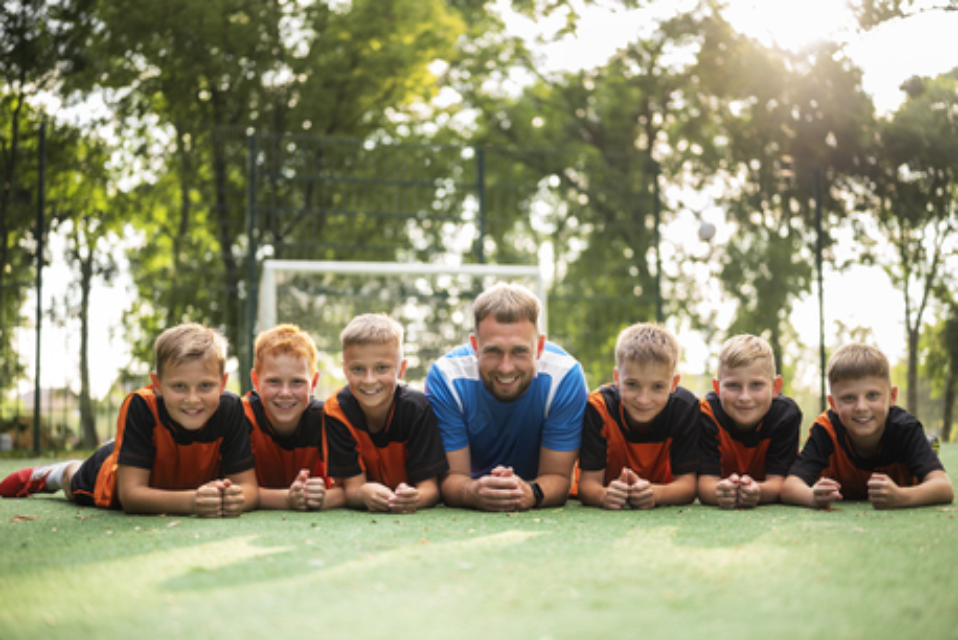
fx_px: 1331
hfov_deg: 39.6
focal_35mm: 50
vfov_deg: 27.0
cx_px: 479
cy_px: 320
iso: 160
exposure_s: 1/400
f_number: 1.8
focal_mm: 50
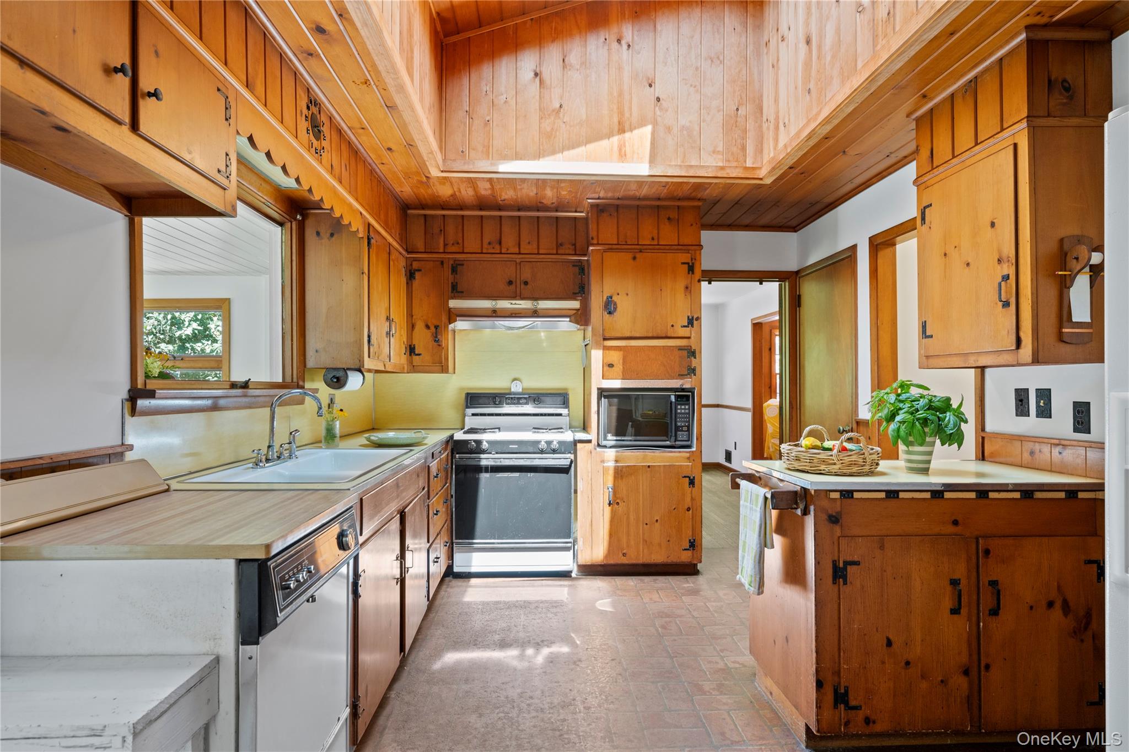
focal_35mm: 19
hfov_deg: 86.9
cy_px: 376
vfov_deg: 64.5
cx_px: 564
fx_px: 596
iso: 400
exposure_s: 1/4
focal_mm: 19
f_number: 8
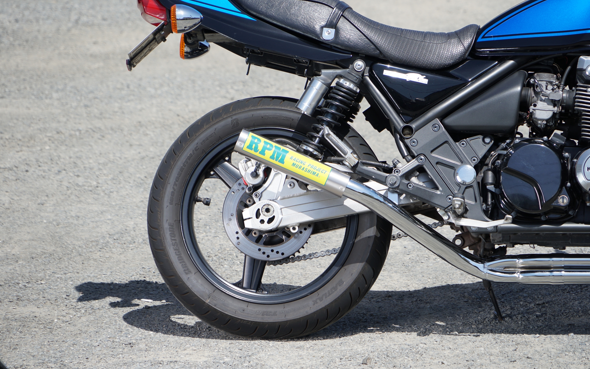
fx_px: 4936
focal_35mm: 307
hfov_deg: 6.8
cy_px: 174
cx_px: 295
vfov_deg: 4.3
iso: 100
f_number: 6.3
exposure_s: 1/350
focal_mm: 200
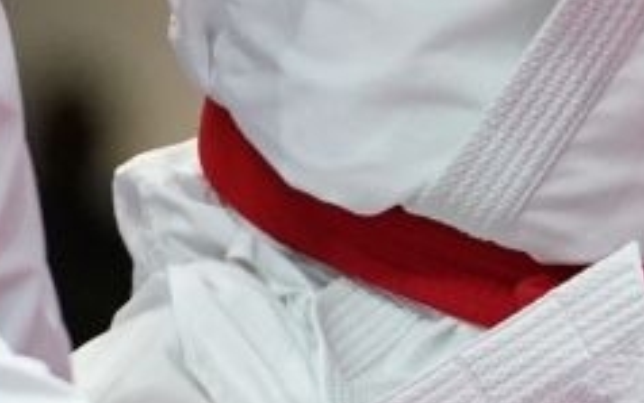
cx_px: 490
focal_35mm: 1419
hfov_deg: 1.5
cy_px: 35
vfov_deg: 0.9
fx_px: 24917
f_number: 2.8
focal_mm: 184
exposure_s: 1/1000
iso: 3200
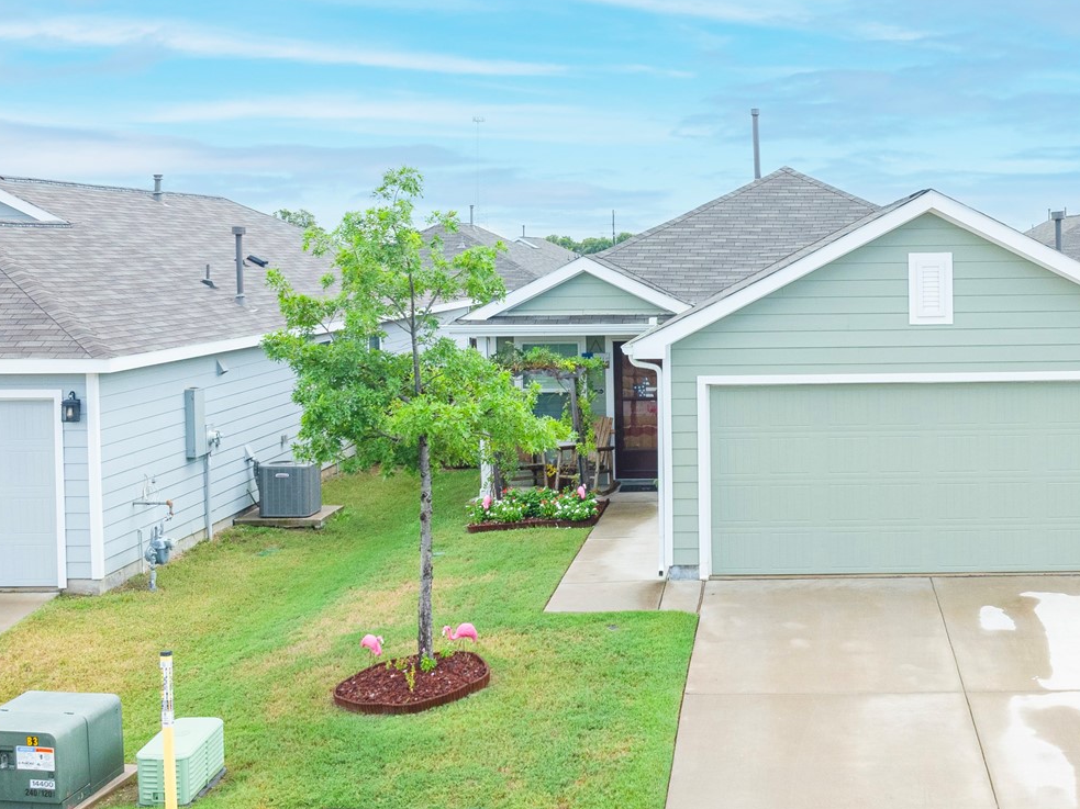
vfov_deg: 29.0
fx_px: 1560
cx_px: 762
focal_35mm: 50
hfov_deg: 37.6
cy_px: 305
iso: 100
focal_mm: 12.29
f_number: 7.1
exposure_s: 1/160
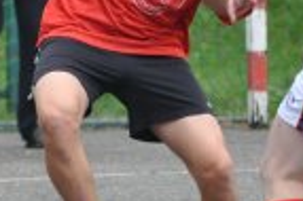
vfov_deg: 1.4
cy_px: 73
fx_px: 7986
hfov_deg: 2.2
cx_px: 127
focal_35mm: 950
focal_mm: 165
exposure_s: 1/800
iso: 800
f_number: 5.3
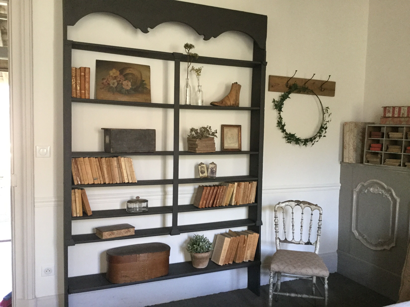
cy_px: 154
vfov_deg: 45.4
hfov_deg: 58.4
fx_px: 367
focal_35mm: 31
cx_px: 205
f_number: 2.4
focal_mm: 3.3
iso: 200
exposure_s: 1/33
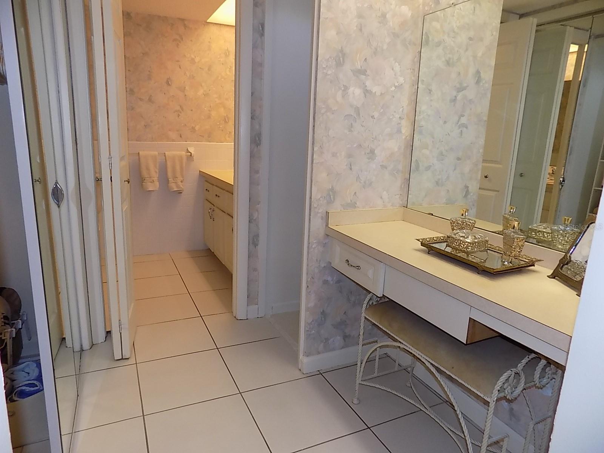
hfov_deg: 73.9
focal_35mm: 23
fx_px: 401
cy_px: 226
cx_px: 302
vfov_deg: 58.9
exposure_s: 1/30
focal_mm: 4
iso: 200
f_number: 3.1
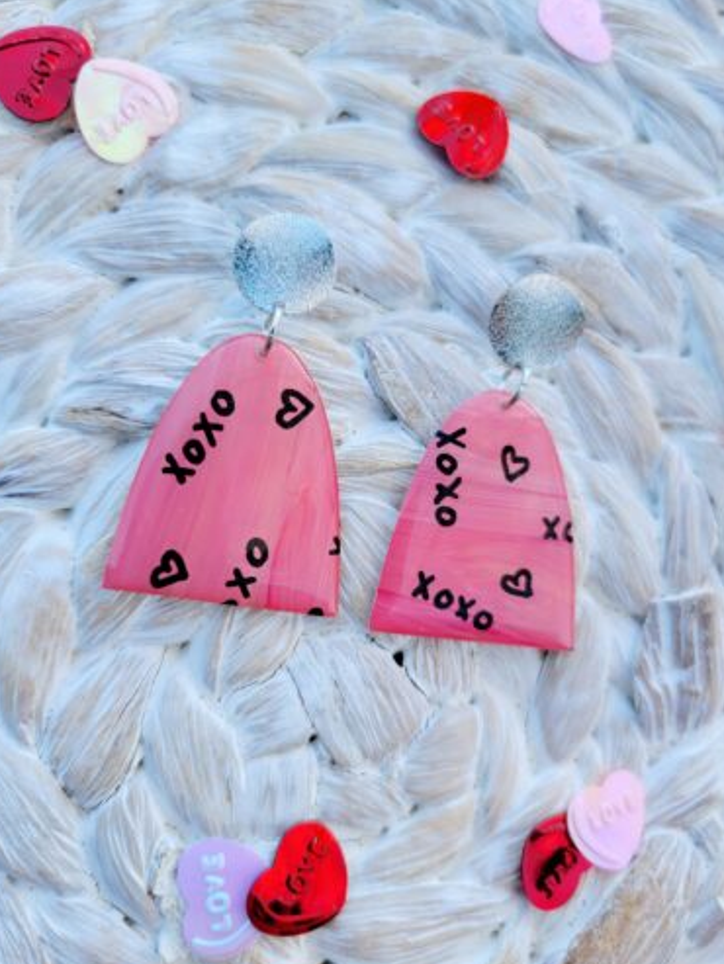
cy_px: 472
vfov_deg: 65.3
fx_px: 753
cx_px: 380
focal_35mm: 27
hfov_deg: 51.4
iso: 20
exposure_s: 1/120
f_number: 1.8
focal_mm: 6.7
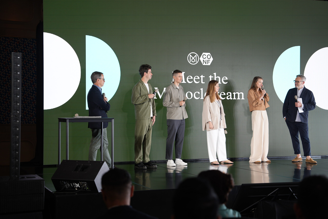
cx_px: 164
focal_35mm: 59
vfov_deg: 23.0
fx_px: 538
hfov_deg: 33.9
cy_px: 110
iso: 160
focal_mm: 59
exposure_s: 1/40
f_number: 2.8
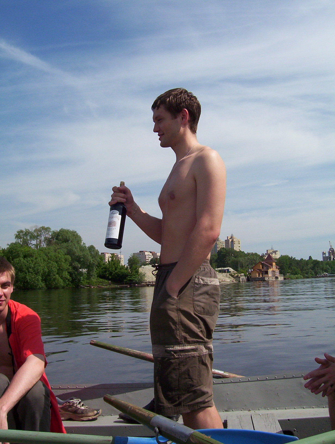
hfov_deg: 33.7
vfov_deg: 43.8
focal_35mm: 43
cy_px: 222
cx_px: 168
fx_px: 553
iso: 100
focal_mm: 5.77
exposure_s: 1/1383
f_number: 5.17
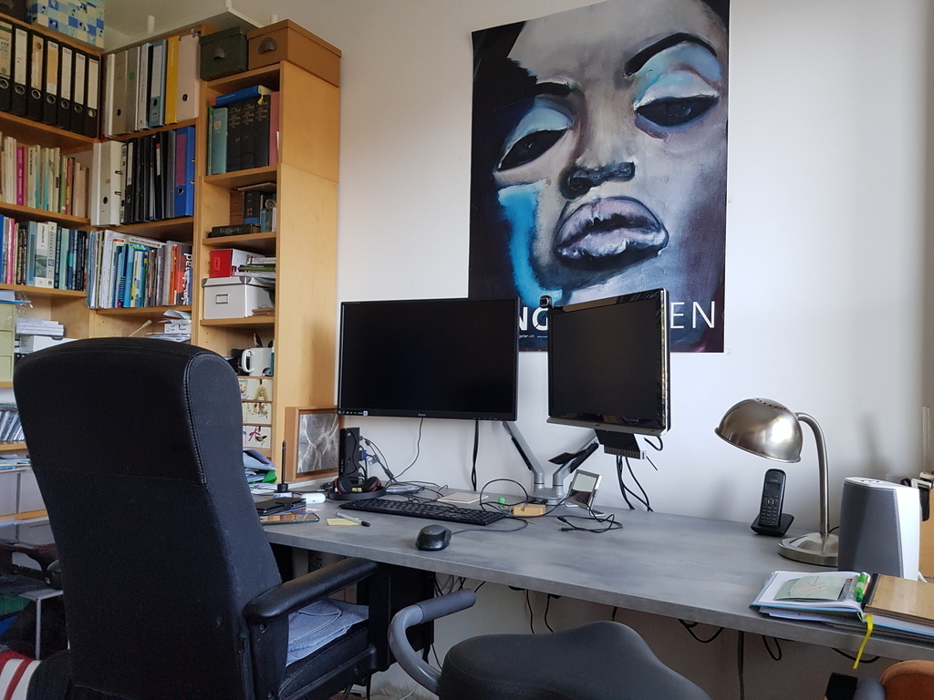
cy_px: 350
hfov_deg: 67.3
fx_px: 702
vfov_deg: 53.1
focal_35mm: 26
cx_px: 467
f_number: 1.7
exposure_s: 1/50
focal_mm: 4.2
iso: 125
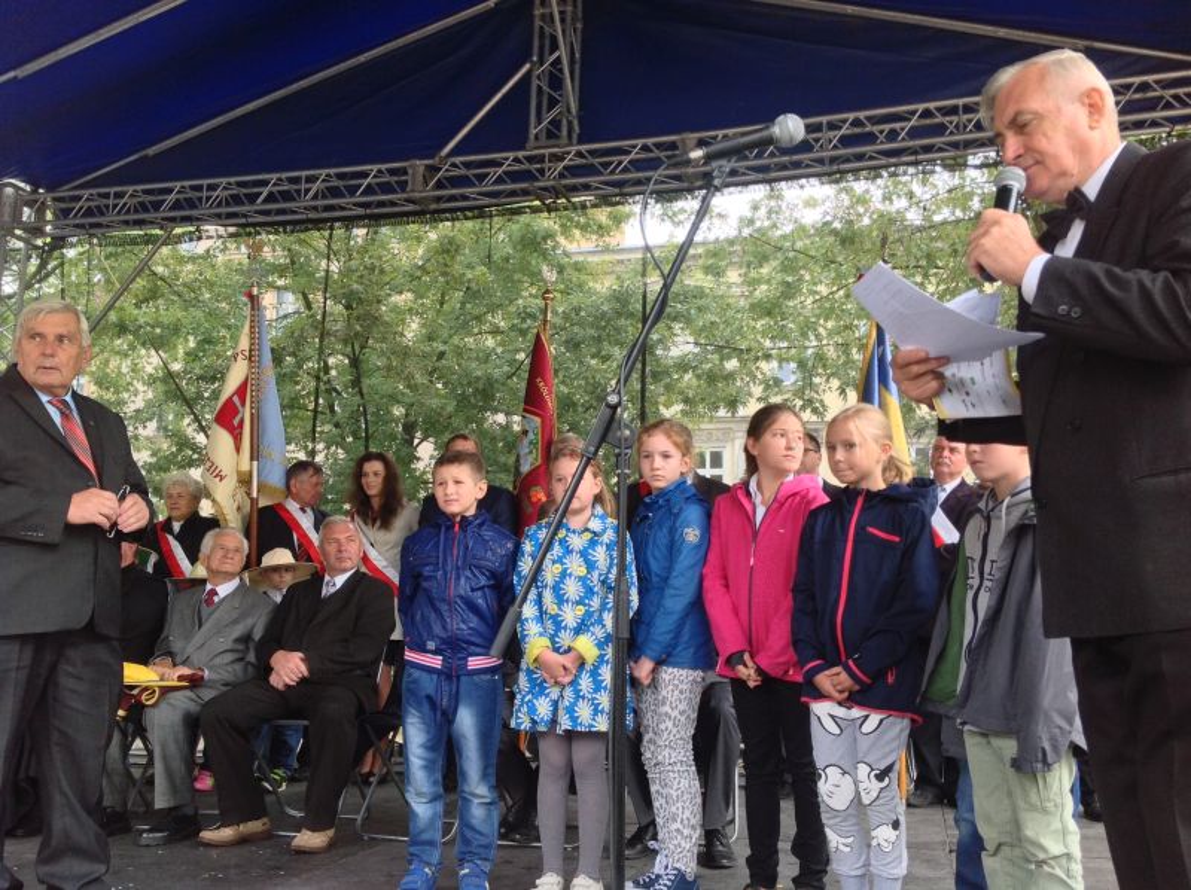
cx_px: 596
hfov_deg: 52.7
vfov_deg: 40.6
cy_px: 445
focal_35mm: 35
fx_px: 1203
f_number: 2.4
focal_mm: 4.28
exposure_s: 1/120
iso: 100
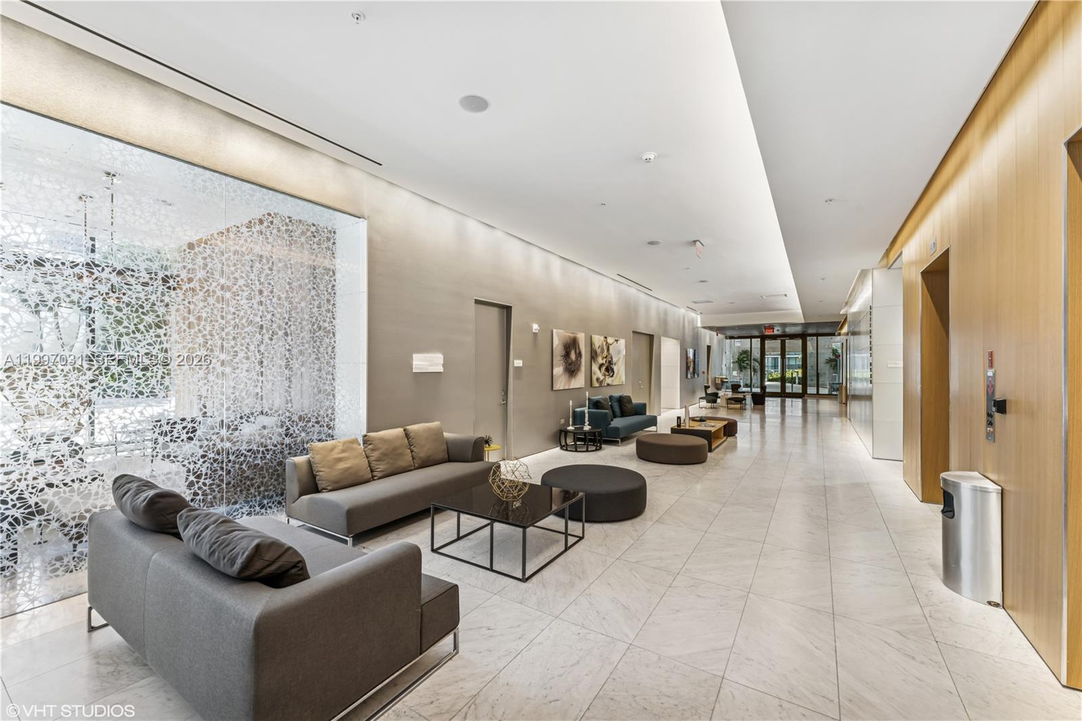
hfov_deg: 104.3
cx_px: 541
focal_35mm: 14
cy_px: 360
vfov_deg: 81.2
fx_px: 421
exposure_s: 1/10
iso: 320
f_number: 10
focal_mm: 14
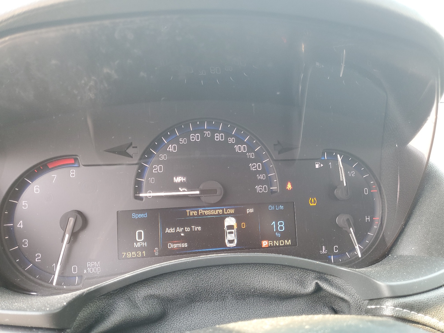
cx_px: 222
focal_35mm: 26
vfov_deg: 53.1
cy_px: 166
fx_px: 333
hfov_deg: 67.3
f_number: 1.5
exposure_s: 1/60.2
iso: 80
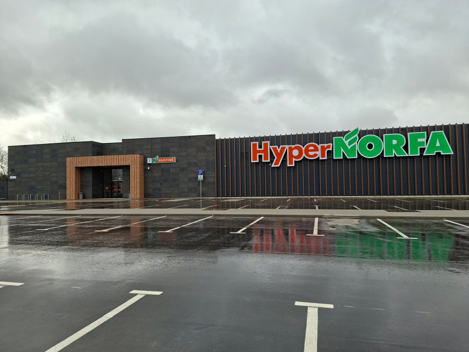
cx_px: 234
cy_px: 176
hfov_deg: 73.9
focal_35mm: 23
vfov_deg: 58.9
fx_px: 312
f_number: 1.8
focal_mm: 5.54
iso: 50
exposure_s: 1/1185
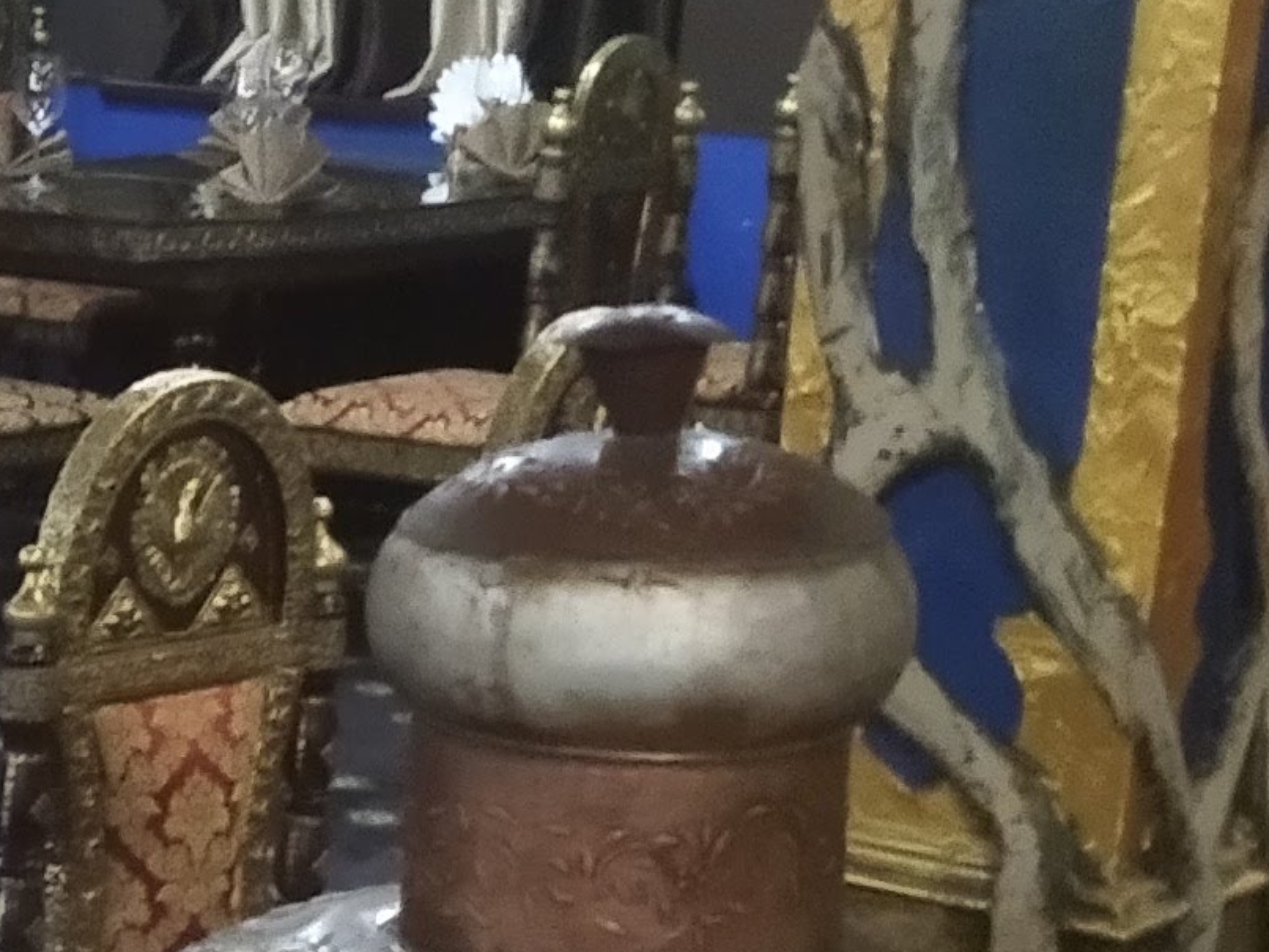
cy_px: 950
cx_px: -625
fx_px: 4400
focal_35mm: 120
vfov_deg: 12.2
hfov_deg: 15.2
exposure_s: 1/13
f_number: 1.9
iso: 2000
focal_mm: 3.94
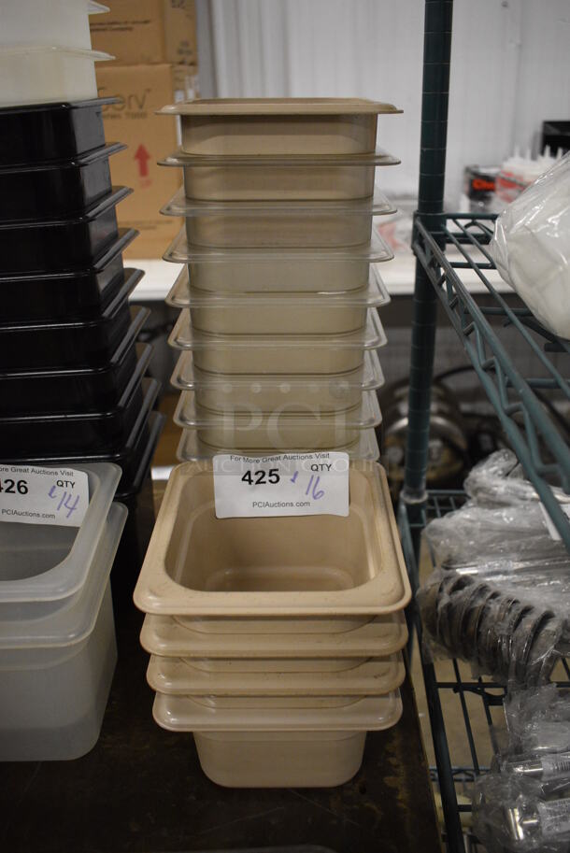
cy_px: 426
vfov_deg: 61.9
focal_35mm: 30
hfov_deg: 43.7
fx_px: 711
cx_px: 285
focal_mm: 20
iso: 1800
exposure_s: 1/125
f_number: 3.5
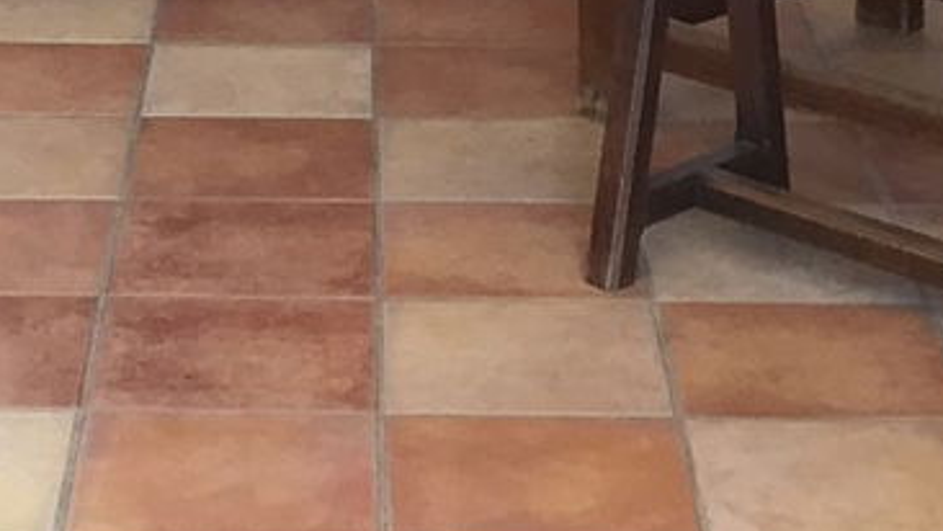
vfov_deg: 8.1
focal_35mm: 138
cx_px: 363
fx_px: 3451
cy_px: -776
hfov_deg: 15.5
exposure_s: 1/30
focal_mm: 4.15
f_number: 2.2
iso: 32
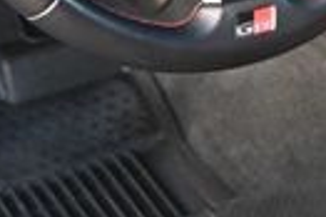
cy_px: -47
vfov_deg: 9.0
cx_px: 294
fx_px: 1363
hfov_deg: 13.5
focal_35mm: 151
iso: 2000
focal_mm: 20.5
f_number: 3.8
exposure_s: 1/125
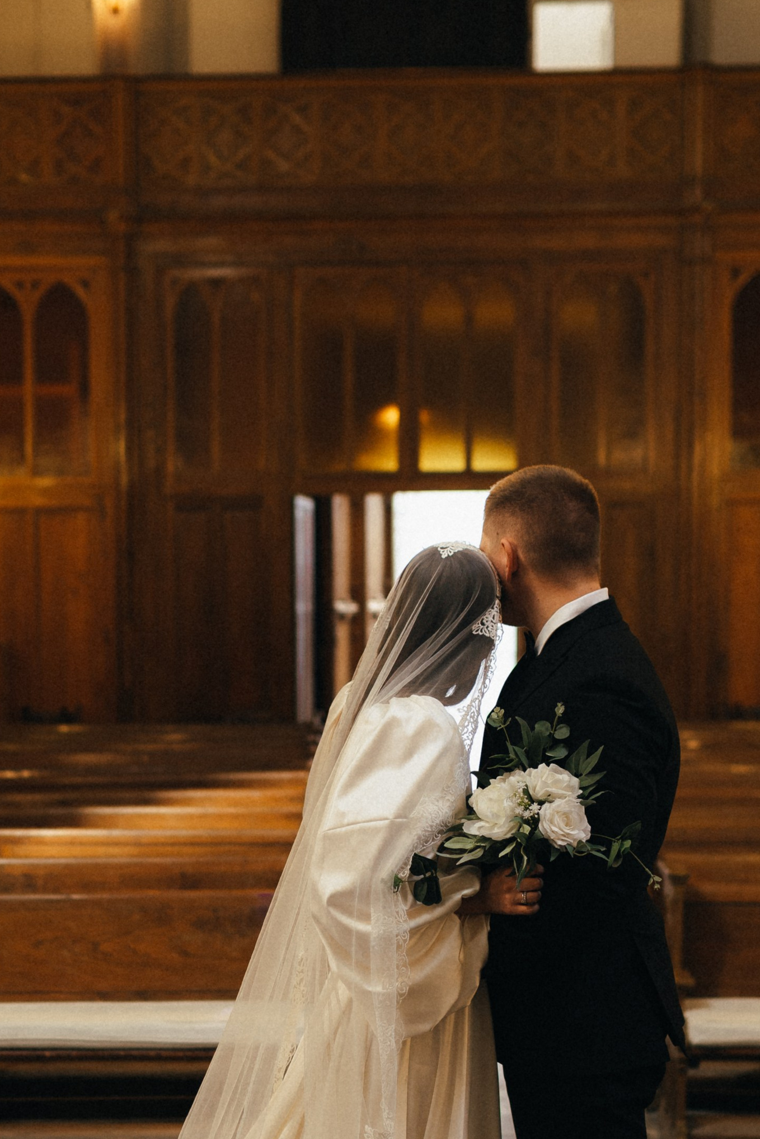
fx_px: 2089
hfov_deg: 20.6
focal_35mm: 66
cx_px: 273
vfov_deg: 30.2
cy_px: 808
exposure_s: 1/100
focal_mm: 35
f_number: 1.8
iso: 640
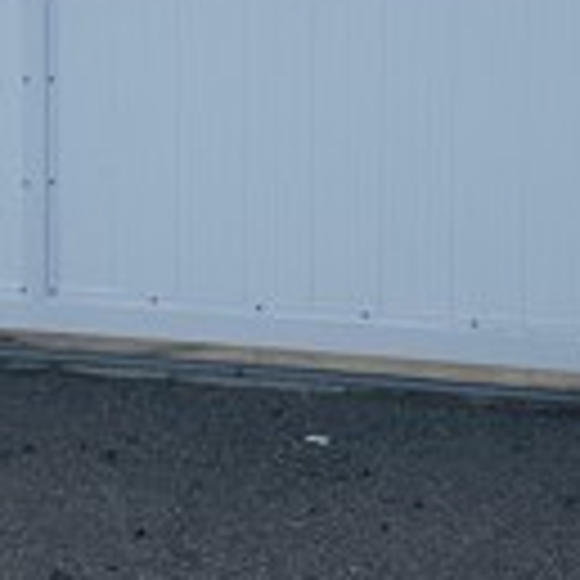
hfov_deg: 16.6
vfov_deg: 16.3
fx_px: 1990
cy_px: 4
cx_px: 315
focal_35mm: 105
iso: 80
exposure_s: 1/2525
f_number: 1.78
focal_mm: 6.86
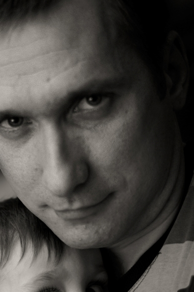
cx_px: 45
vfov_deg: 16.0
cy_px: 197
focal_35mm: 128
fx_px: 1038
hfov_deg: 10.7
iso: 200
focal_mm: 50
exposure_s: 1/100
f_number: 1.8
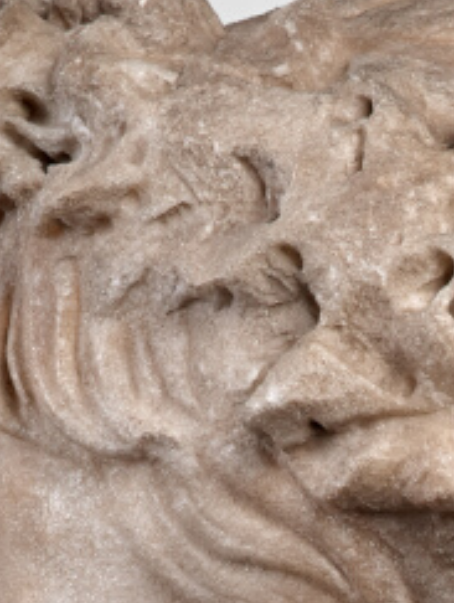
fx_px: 6017
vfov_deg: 5.6
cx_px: 650
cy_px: 1364
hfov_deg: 4.3
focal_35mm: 345
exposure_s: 1/125
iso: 200
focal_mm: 80
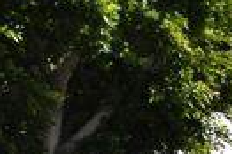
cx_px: 792
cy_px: 558
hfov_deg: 7.3
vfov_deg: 5.3
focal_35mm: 235
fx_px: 1513
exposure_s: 1/200
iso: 100
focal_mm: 20
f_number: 10
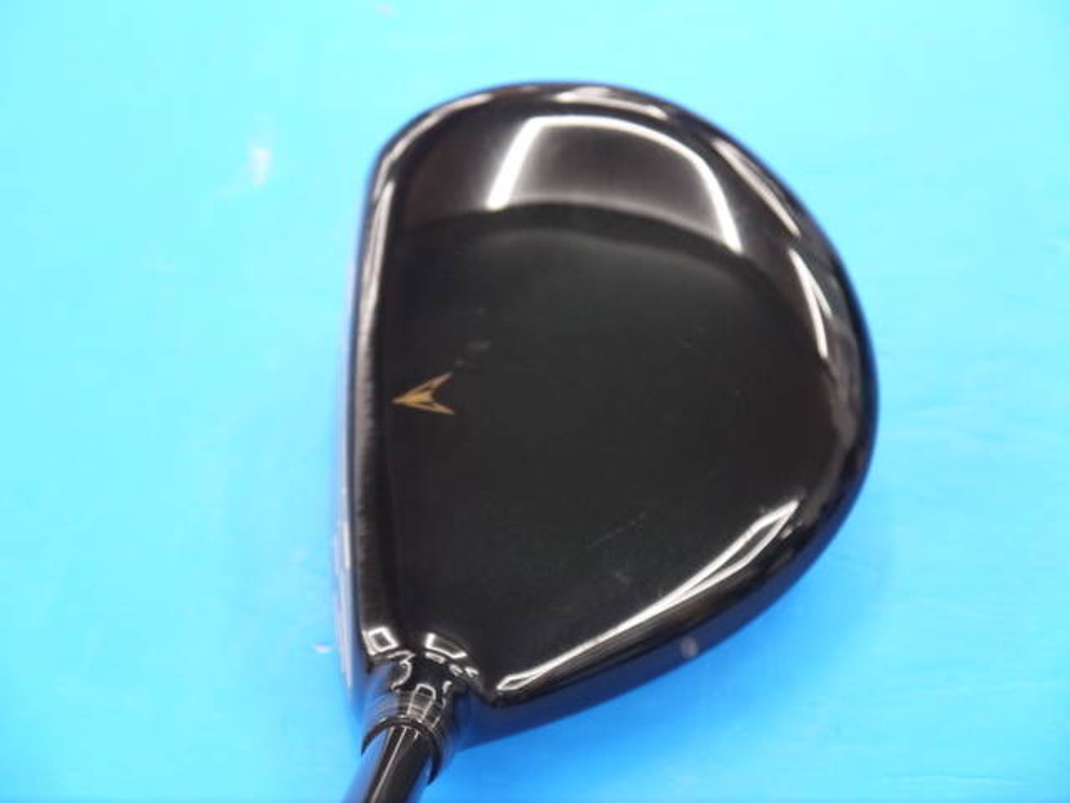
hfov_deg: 23.3
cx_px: 535
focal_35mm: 84
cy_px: 402
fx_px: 2596
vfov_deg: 17.6
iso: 800
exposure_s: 1/50
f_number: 5.6
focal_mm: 42
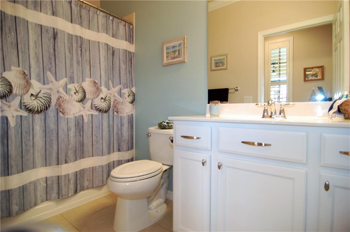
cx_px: 175
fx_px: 175
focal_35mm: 18
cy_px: 116
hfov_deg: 90.1
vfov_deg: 67.2
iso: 200
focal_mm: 12
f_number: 4
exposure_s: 1/8
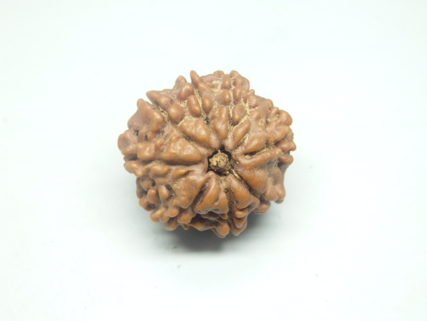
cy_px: 160
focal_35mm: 66
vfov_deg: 22.3
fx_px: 814
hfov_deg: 29.4
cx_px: 214
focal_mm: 11.9
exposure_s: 1/100
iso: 640
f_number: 4.4
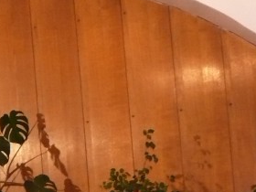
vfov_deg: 9.7
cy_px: 234
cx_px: -116
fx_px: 1109
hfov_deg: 12.6
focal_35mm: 150
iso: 400
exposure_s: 1/30
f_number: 2.8
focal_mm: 8.3
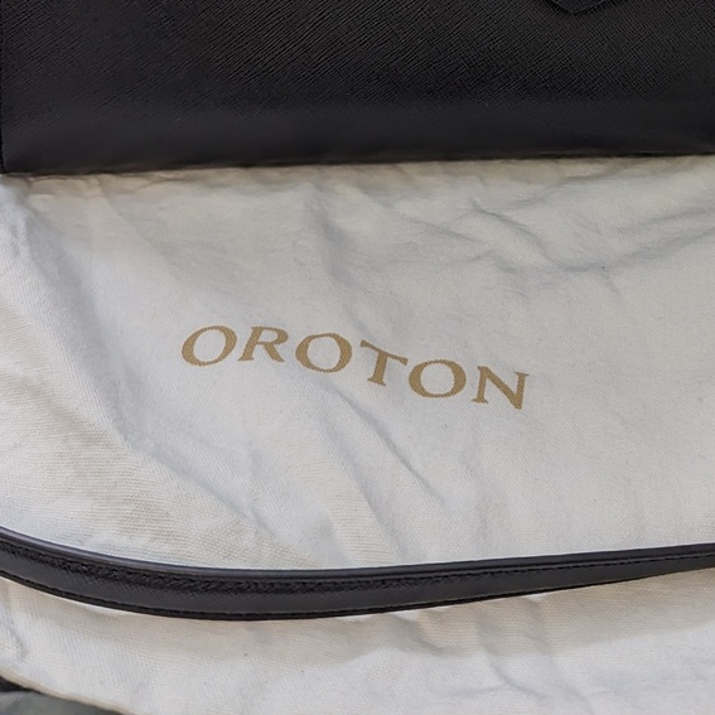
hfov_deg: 28.3
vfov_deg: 26.7
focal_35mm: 60
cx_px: 507
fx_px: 1402
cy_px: -40
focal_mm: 6.81
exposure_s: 1/25
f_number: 1.85
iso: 245
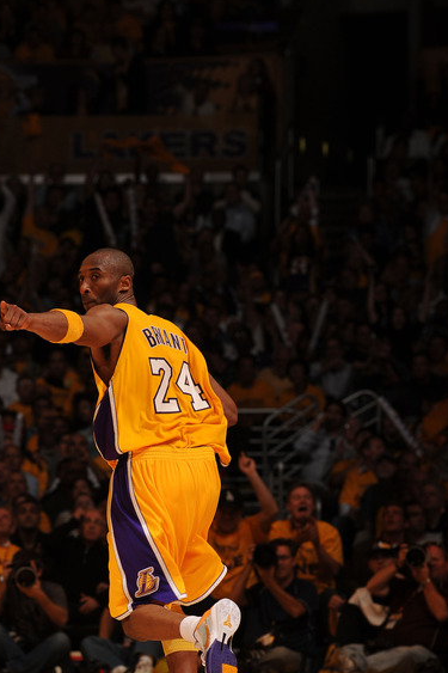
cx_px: 149
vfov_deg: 7.3
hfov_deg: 4.8
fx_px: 5304
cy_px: 472
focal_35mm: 284
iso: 320
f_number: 5.6
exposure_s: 1/250
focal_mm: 200
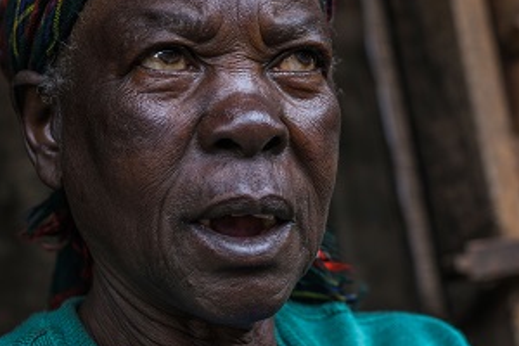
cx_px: 408
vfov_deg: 13.7
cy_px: 125
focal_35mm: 100
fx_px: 1442
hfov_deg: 20.2
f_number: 3.5
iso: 200
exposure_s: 1/250
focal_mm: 50
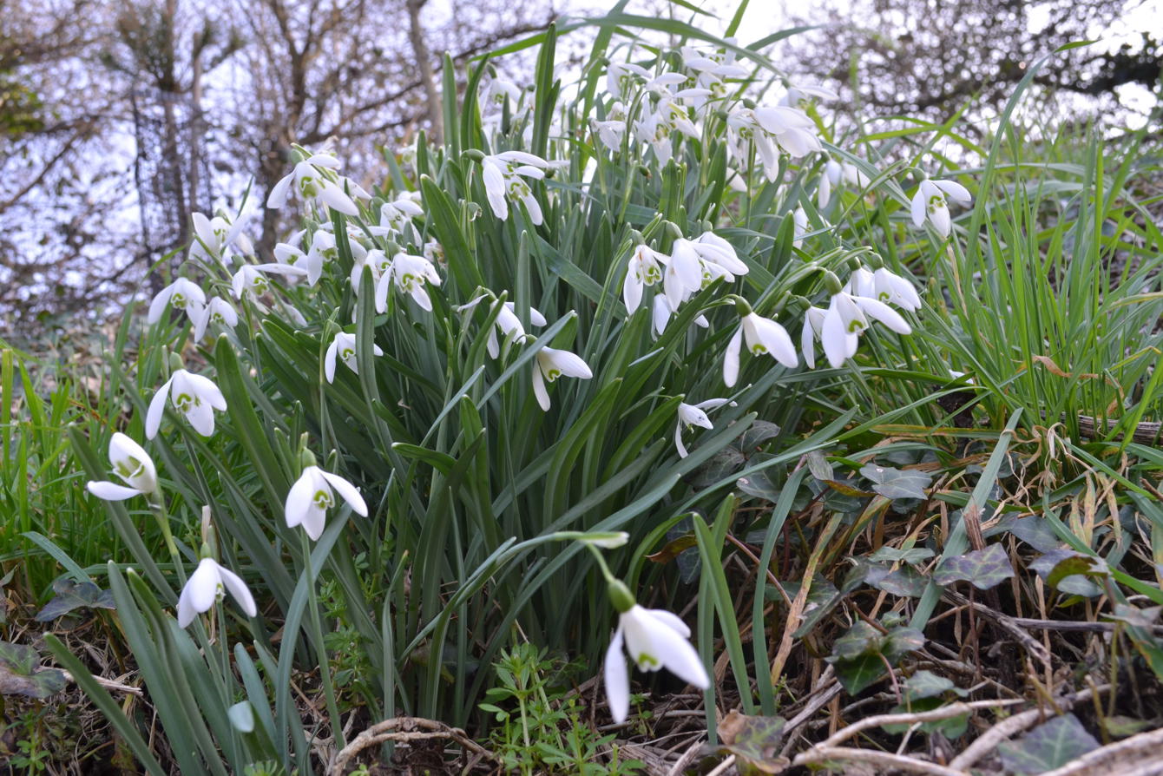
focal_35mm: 33
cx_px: 582
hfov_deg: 57.2
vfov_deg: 40.0
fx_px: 1066
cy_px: 388
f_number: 8
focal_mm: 22
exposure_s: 1/60
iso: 140
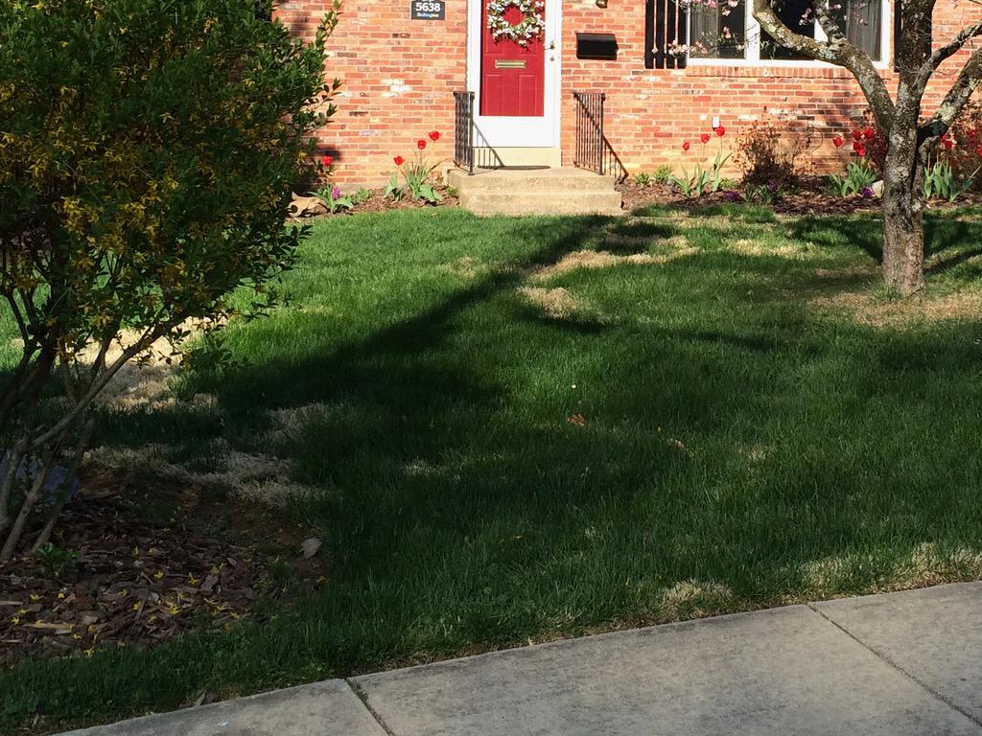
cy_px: 100
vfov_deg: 23.9
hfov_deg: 31.9
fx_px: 1702
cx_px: 651
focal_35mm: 60
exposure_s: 1/1172
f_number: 2.2
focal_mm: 4.12
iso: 32
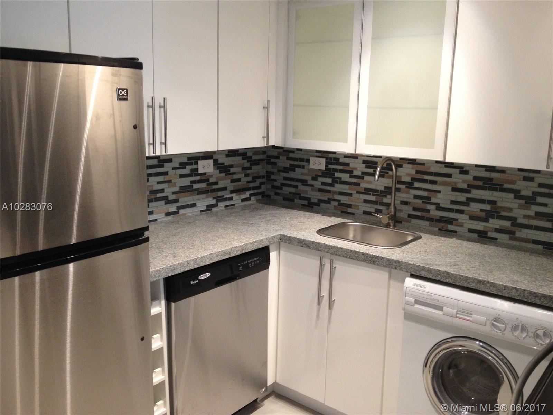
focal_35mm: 35
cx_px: 276
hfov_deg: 52.6
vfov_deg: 40.7
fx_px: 559
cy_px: 208
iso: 160
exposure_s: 1/20
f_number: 2.4
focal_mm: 4.28
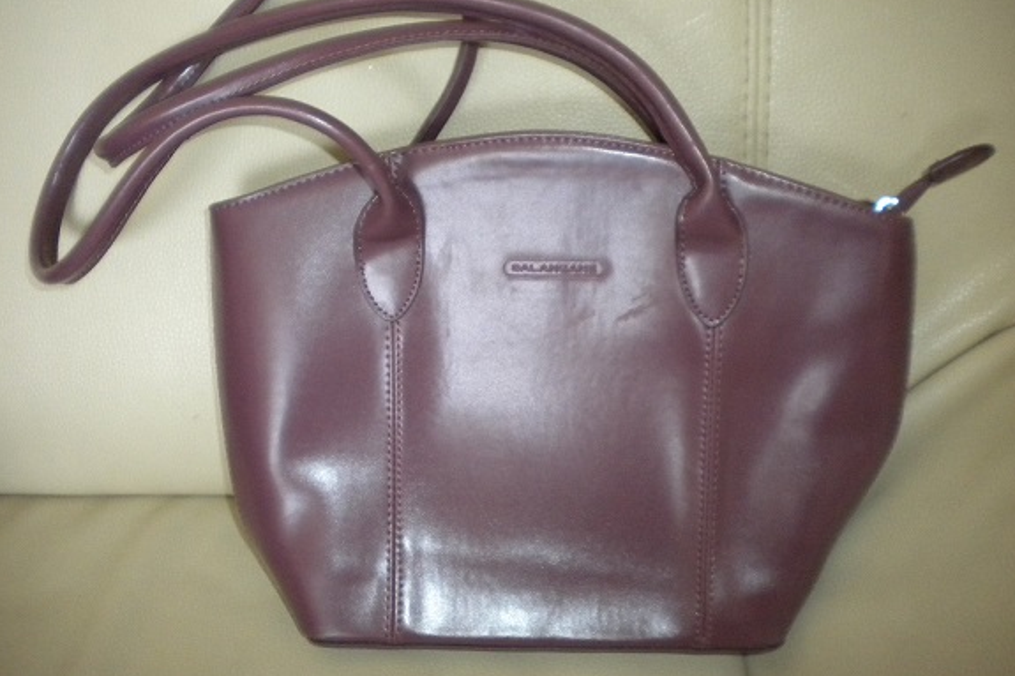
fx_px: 1043
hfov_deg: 51.9
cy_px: 318
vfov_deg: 35.9
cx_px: 501
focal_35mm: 37
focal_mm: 6.3
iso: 400
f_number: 3.1
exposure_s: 1/30
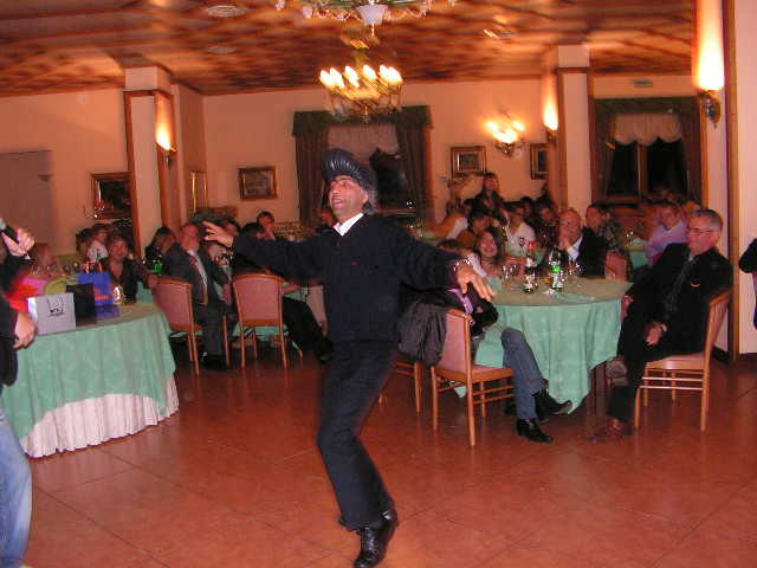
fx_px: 787
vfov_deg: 39.7
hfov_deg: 51.4
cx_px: 378
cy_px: 284
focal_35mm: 36
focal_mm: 6
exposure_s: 1/40
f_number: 3.2
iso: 200
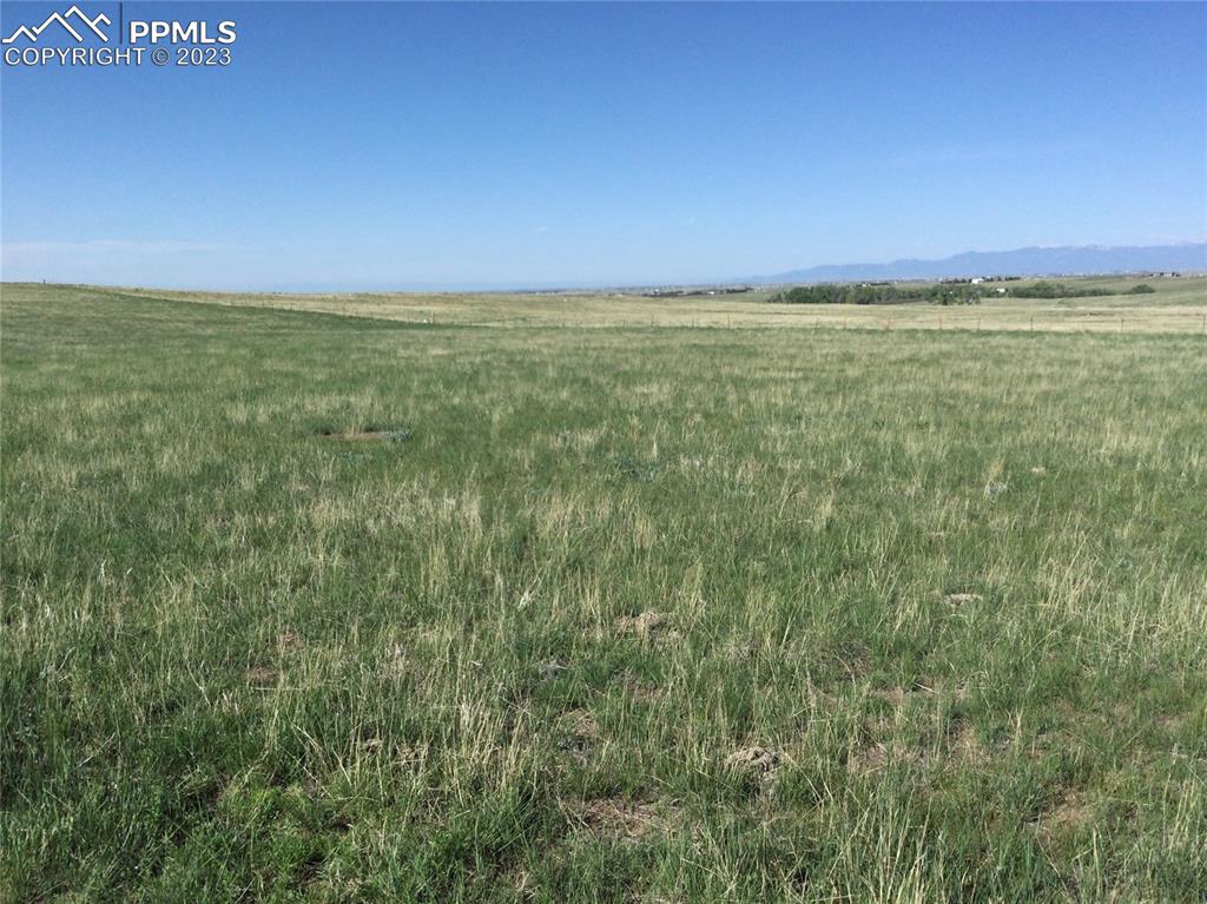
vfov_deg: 45.4
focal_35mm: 31
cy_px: 452
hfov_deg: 58.4
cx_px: 604
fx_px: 1080
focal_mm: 3.3
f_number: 2.4
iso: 25
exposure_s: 1/1508
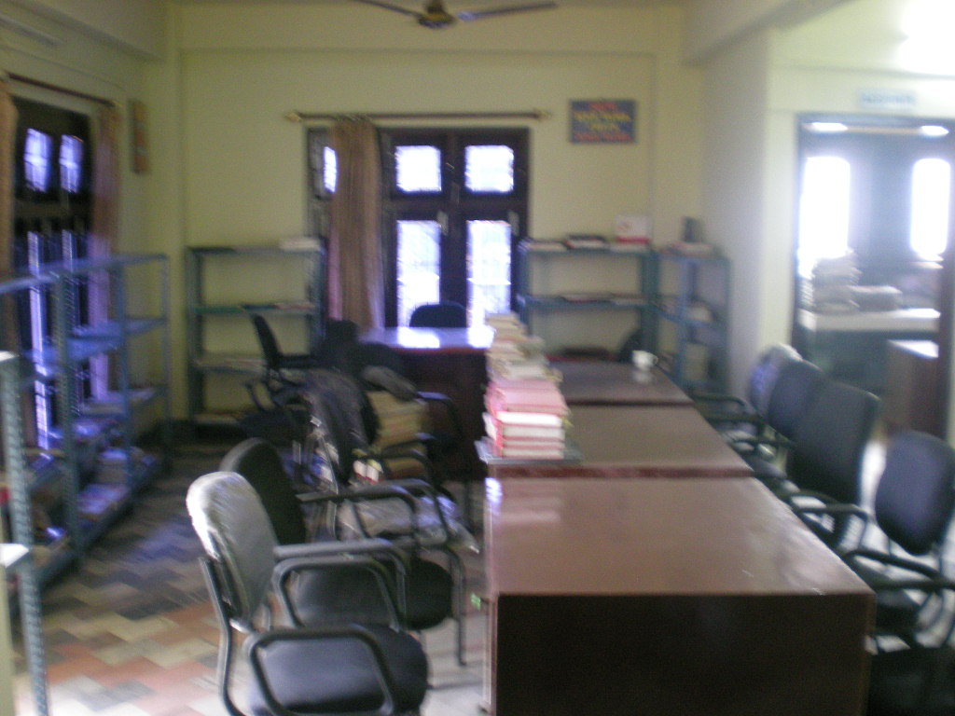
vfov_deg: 37.7
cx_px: 478
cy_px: 358
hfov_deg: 49.0
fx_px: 1048
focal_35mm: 38
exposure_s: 1/8
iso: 269
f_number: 3.1
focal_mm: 6.3
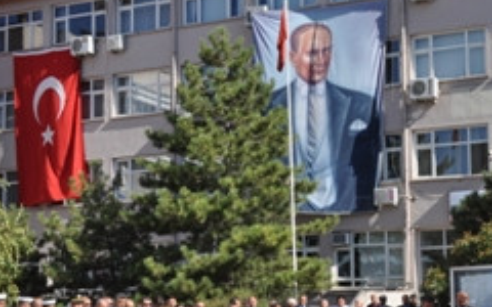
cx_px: 420
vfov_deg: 17.5
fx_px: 992
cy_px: 225
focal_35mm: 74
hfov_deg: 27.1
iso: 200
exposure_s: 1/320
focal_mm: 26
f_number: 9
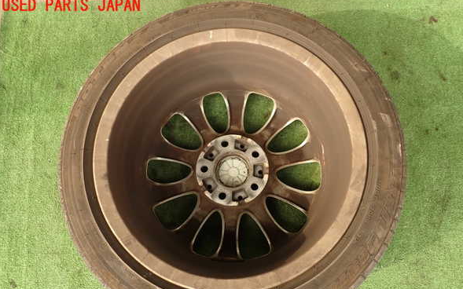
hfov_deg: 68.4
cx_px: 233
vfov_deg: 45.8
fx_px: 341
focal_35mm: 27
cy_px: 173
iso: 100
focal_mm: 4.5
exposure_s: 1/125
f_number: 2.8
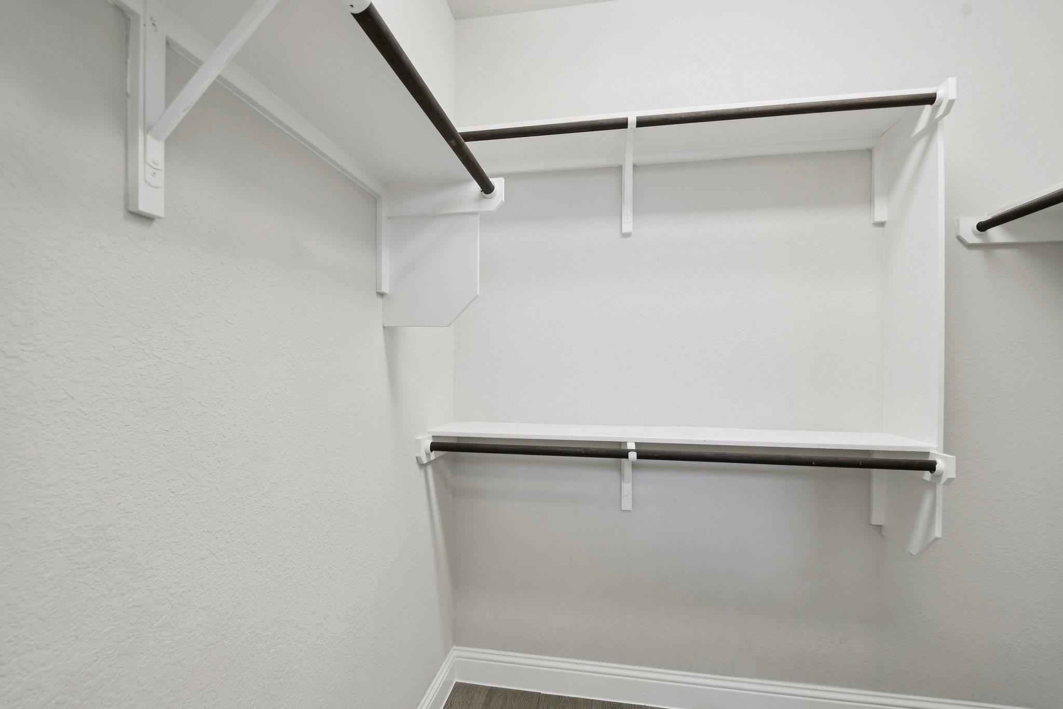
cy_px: 354
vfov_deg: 77.3
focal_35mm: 15
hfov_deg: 100.4
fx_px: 443
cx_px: 532
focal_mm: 10
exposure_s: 1/15
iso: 400
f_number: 8
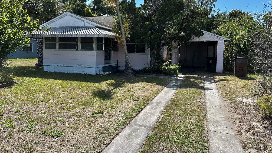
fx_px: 195
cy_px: 61
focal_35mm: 27
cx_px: 134
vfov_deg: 42.7
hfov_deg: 69.8
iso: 80
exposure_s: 1/4016
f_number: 1.78
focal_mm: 6.86
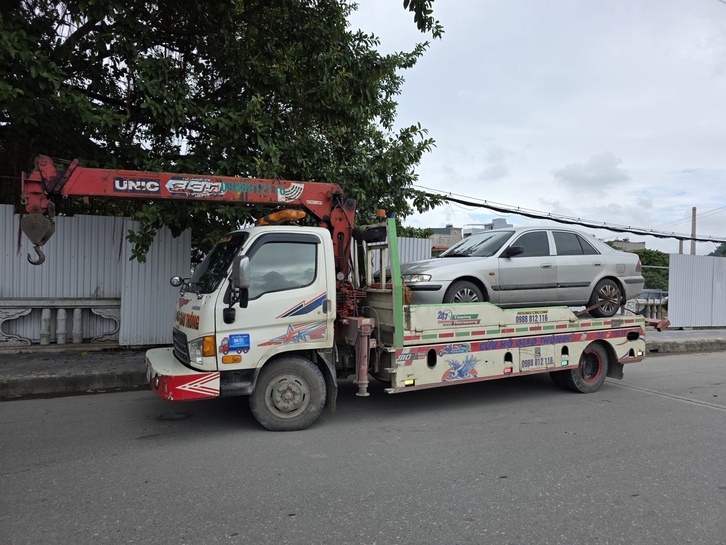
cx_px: 363
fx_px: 482
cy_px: 272
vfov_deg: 58.9
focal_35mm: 23
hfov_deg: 73.9
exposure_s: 1/3300
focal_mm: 6.3
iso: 80
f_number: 1.7
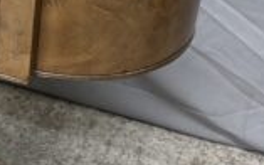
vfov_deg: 14.8
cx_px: -45
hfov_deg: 21.9
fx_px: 633
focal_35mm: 88
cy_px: 53
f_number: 1.6
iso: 250
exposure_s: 1/60
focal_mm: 5.96
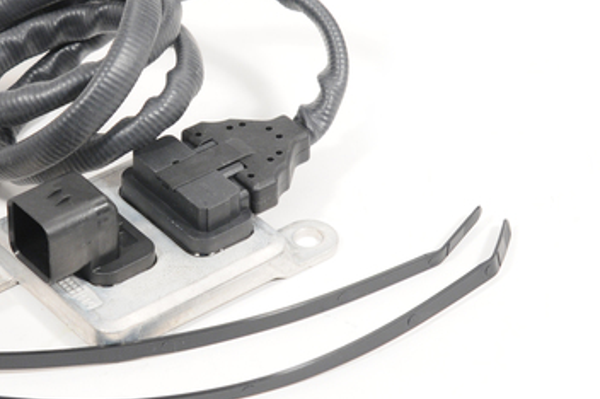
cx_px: 136
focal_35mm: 191
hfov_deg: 10.7
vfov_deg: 7.2
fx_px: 3180
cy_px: 190
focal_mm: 70
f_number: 7.1
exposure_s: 1/125
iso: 640
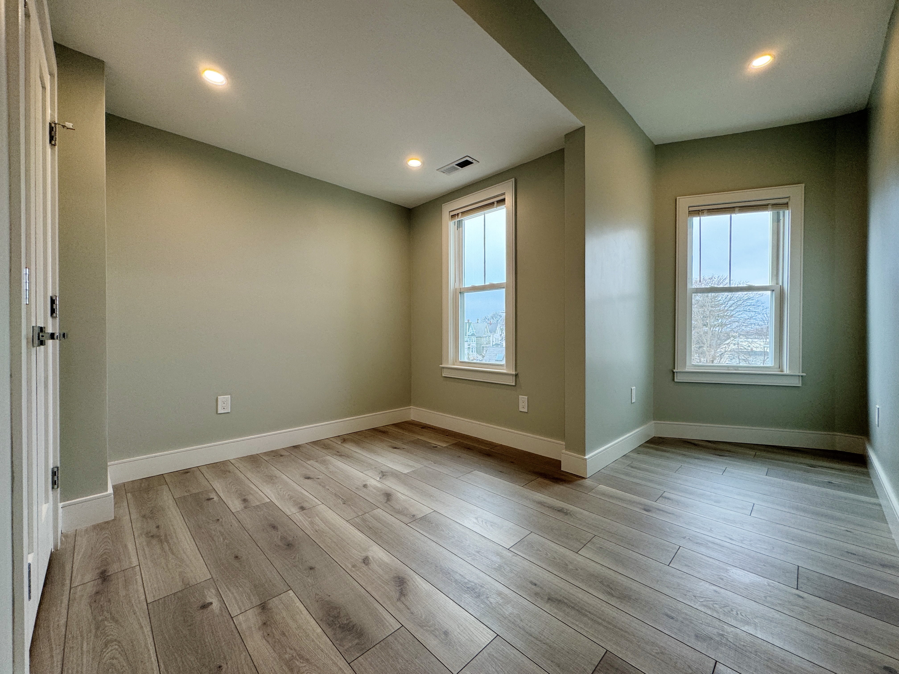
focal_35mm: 14
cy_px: 337
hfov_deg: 102.1
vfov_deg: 85.7
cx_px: 450
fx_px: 364
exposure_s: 1/120
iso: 100
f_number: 2.2
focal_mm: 2.22
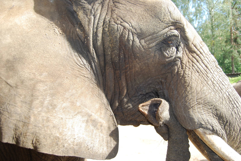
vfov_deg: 48.0
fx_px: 181
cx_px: 120
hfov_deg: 67.3
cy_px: 80
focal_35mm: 27
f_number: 3.5
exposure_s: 1/125
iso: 110
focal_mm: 18
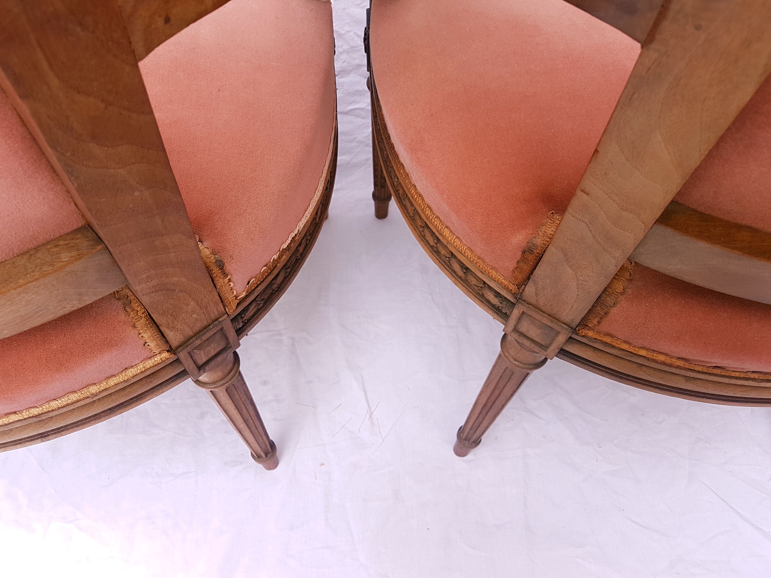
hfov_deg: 67.3
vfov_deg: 53.1
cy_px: 289
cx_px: 386
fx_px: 579
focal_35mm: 26
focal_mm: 4.2
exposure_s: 1/145
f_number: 1.7
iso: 40
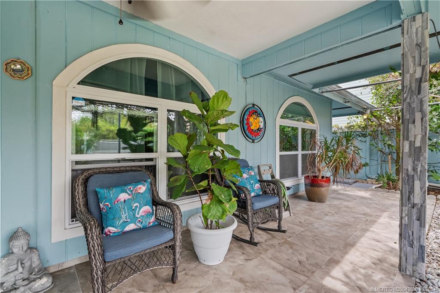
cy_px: 146
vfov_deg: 73.8
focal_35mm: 16
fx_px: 196
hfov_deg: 96.7
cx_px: 220
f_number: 8
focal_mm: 16
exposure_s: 1/30
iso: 2000
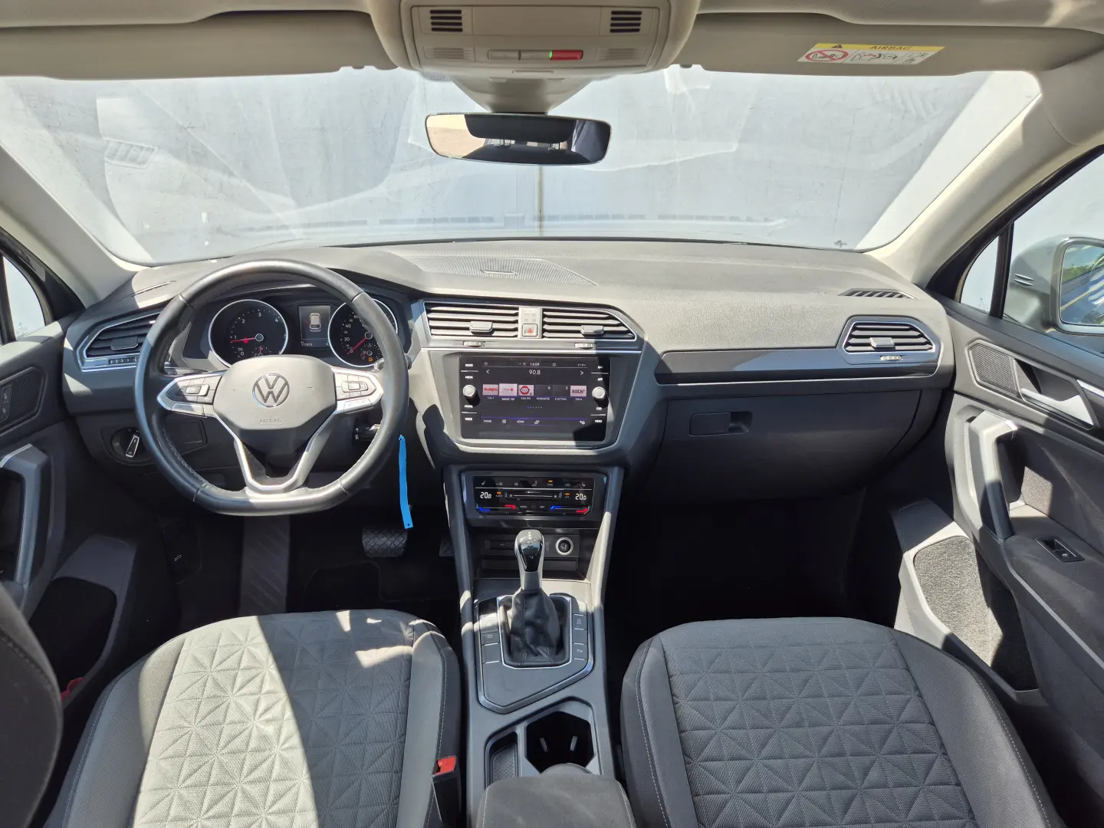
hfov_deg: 73.9
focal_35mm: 23
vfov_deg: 58.9
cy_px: 414
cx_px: 552
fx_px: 734
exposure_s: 1/199
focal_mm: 5.4
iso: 25
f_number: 1.8
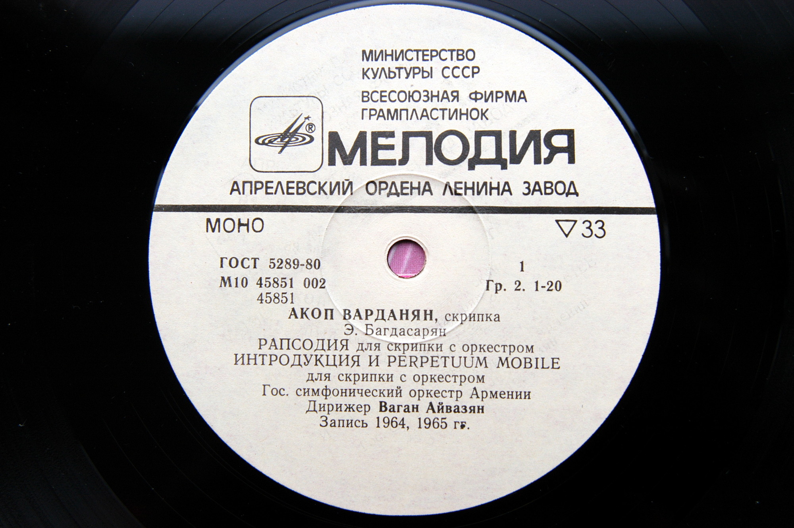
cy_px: 264
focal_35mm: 52
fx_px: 1157
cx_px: 397
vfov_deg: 25.7
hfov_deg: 37.9
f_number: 4.5
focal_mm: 35
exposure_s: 1/80
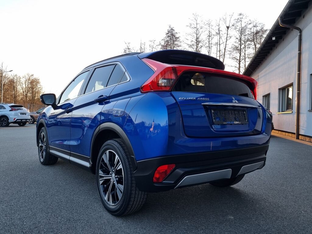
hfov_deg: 67.3
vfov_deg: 53.1
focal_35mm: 26
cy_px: 117
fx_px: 234
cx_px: 156
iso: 50
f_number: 1.8
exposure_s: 1/191
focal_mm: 5.4
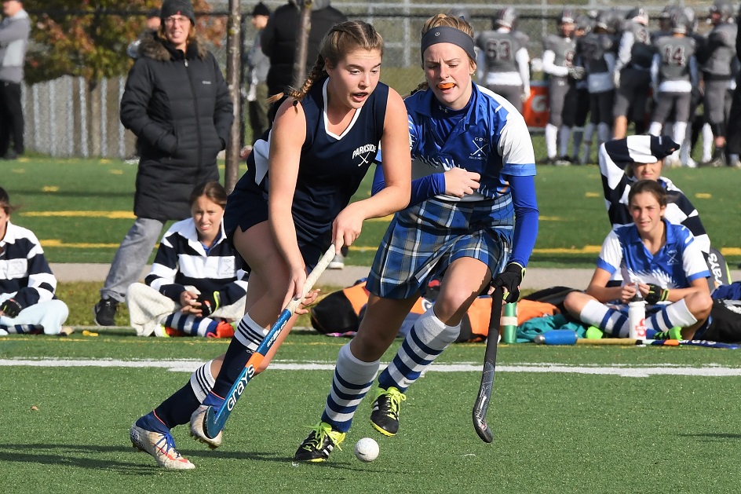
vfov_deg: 4.6
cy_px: 247
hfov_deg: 6.9
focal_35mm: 300
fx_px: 6174
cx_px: 370
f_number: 10
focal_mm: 200
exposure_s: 1/1000
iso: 500
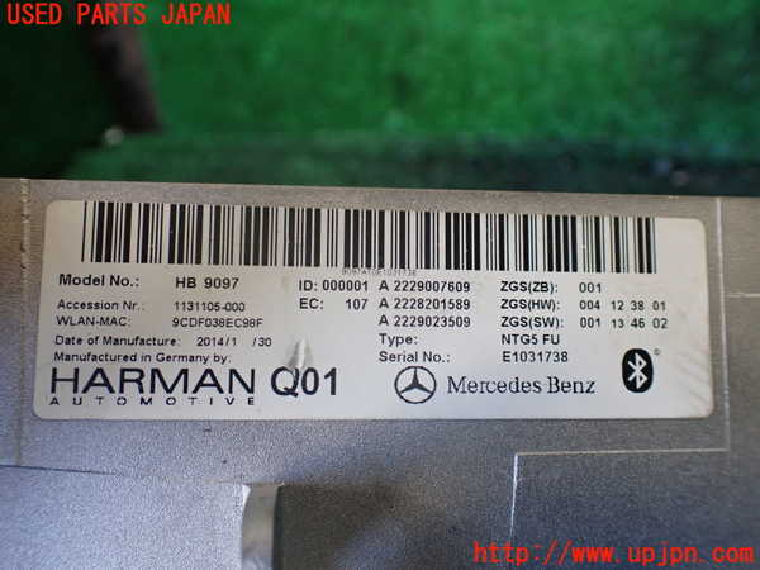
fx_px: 659
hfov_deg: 60.0
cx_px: 380
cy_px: 285
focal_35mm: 30
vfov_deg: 46.8
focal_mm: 5.4
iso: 500
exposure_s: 1/125
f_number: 2.3
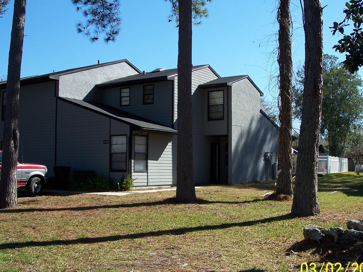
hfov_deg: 42.9
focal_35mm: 44
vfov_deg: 32.9
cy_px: 149
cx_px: 192
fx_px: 461
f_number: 4
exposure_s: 1/320
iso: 64
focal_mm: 7.8
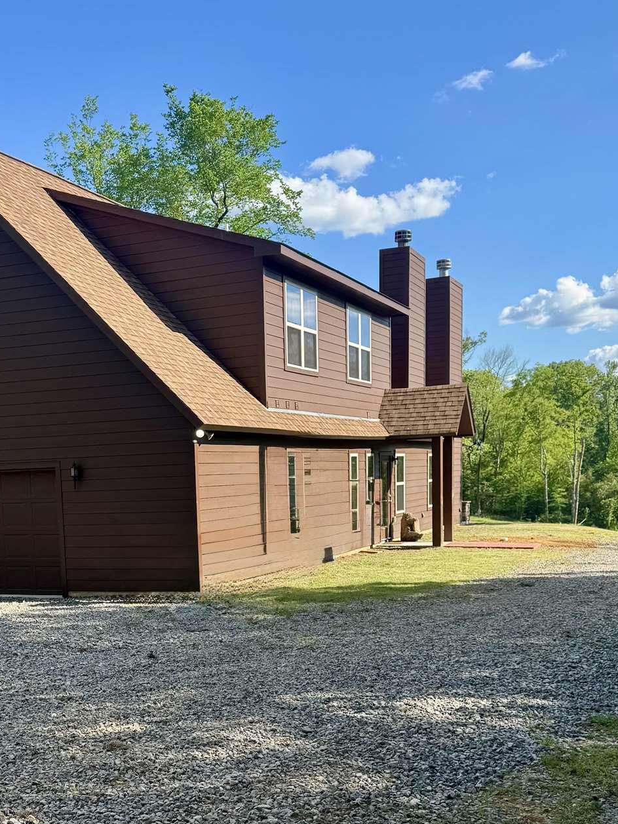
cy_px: 597
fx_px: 1047
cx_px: 193
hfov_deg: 32.5
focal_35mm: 44
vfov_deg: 41.9
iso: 80
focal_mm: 6.76
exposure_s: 1/1678
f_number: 1.78
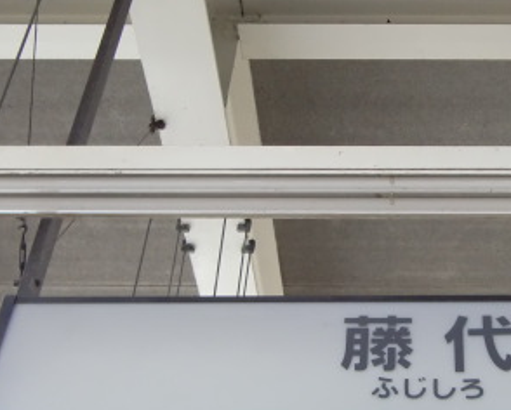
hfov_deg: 26.5
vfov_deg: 21.9
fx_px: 1060
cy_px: 248
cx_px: 428
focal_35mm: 70
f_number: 2.7
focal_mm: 5.8
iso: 320
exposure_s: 1/60
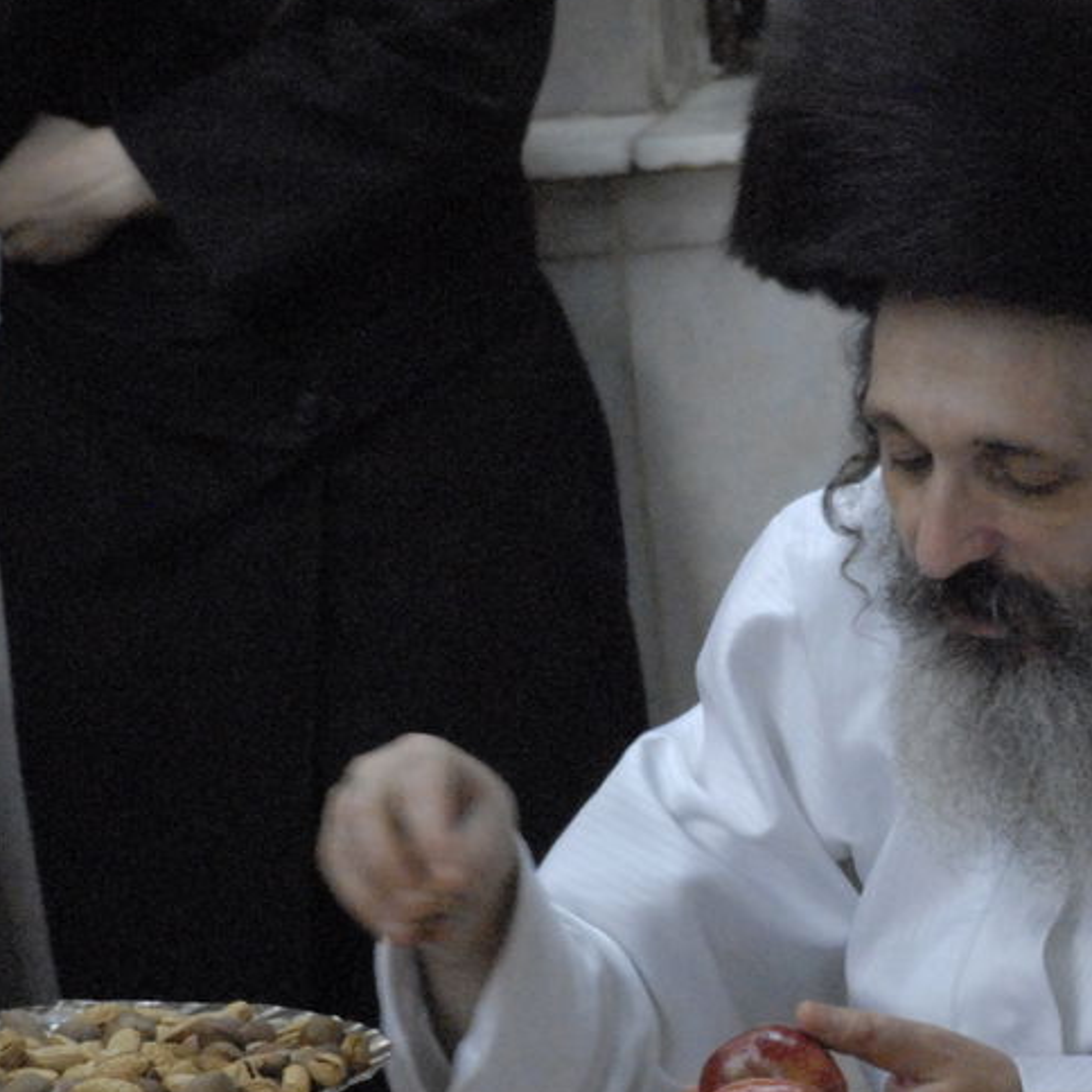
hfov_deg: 5.3
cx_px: 1338
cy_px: 680
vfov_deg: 5.3
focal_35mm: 332
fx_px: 11849
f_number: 9
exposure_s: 1/60
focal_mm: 90
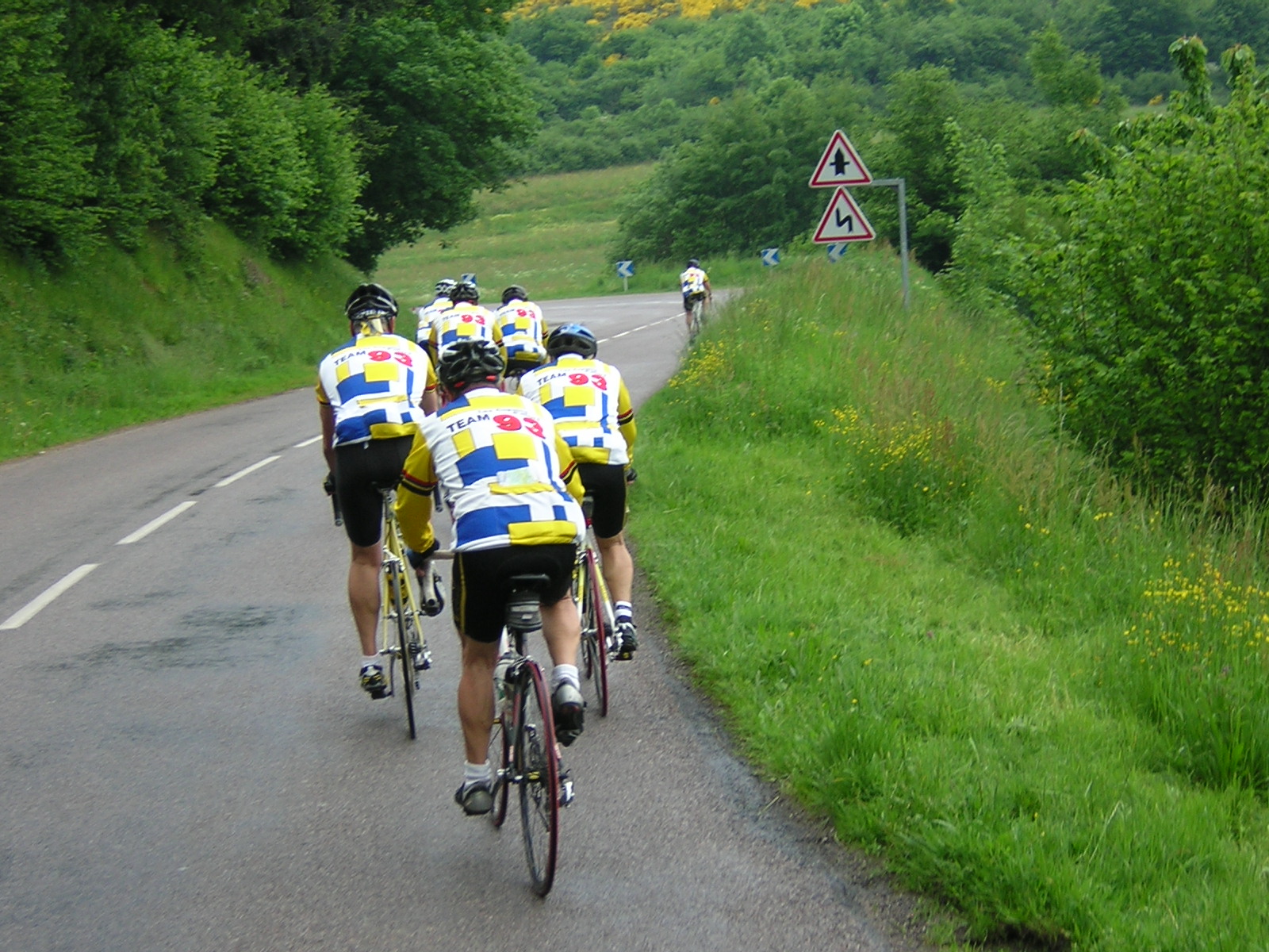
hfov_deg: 26.3
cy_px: 476
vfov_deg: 19.9
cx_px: 634
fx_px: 2713
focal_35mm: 74
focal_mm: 9.6
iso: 100
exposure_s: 1/201
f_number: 3.8
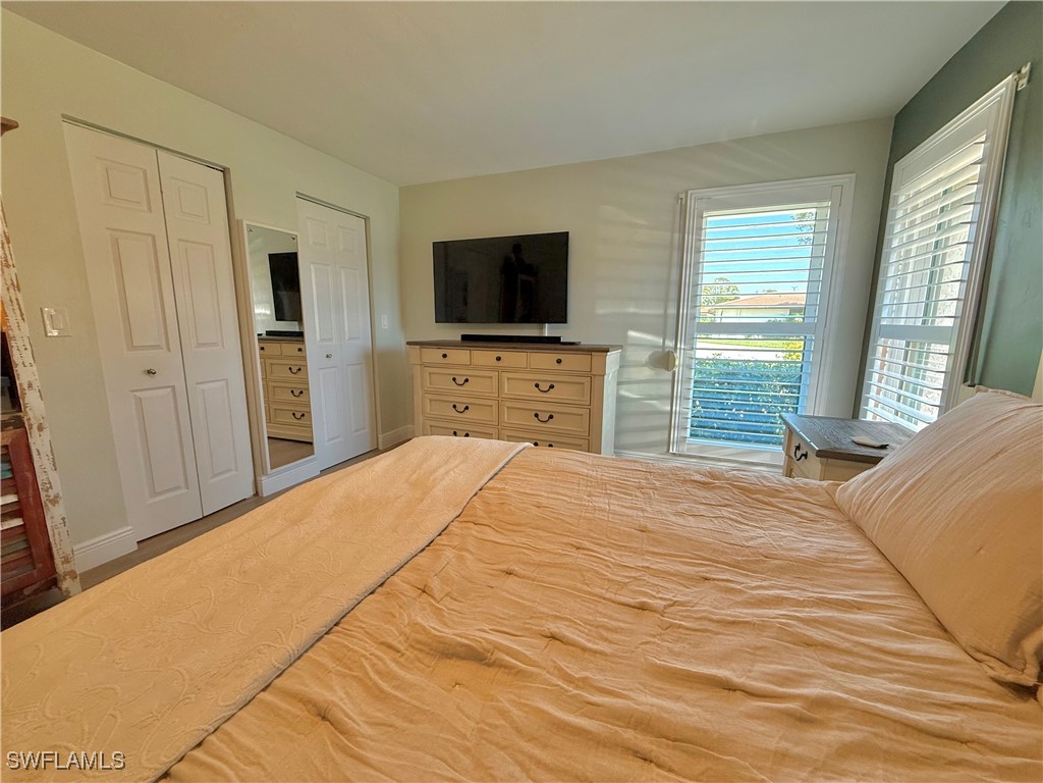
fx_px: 422
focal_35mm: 14
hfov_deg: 102.1
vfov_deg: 85.7
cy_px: 392
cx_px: 522
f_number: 2.2
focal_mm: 2.22
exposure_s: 1/120
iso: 250
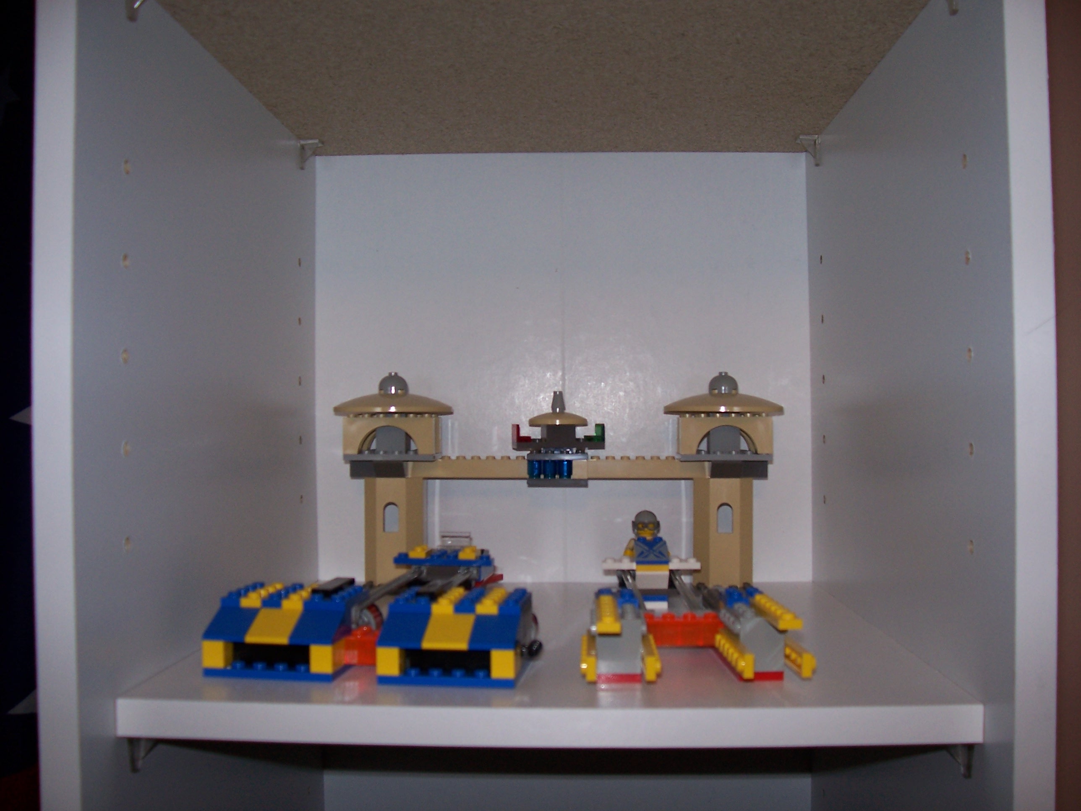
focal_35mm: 34
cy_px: 406
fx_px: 1062
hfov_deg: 54.0
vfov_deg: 41.8
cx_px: 540
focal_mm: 5.6
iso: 80
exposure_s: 1/60
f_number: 2.7
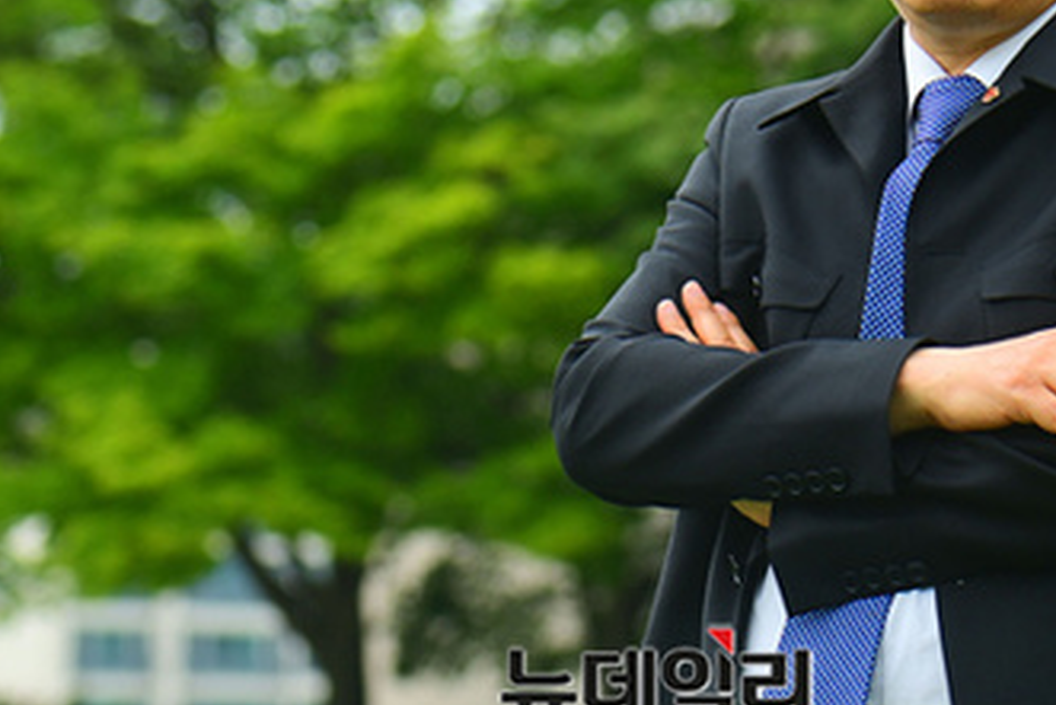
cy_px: 110
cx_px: 652
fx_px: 6573
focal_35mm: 224
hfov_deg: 9.2
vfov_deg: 6.1
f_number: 4.8
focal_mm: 116
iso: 200
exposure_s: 1/640
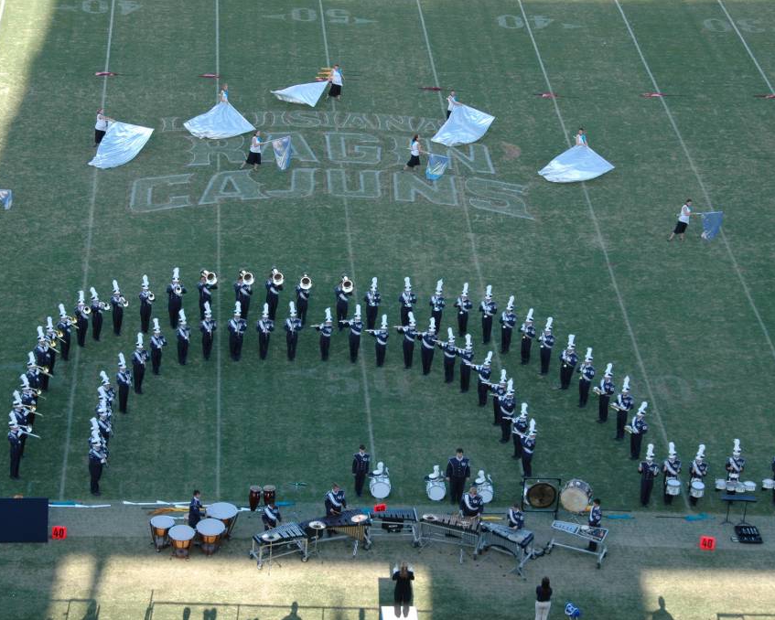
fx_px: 2340
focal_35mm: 102
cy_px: 310
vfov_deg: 15.1
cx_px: 360
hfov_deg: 18.8
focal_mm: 60
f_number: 6.3
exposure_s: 1/160
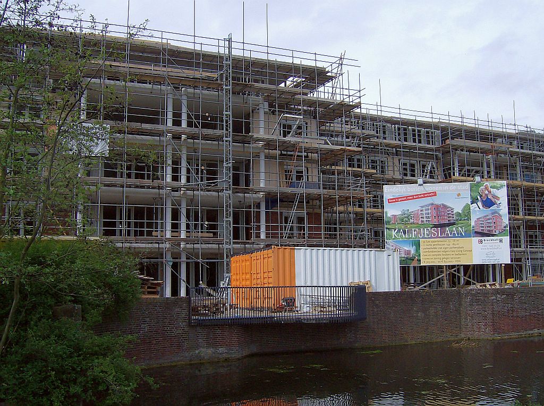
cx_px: 272
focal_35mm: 36
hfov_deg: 51.5
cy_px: 203
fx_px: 564
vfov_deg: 39.5
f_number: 4.7
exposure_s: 1/564
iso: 100
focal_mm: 6
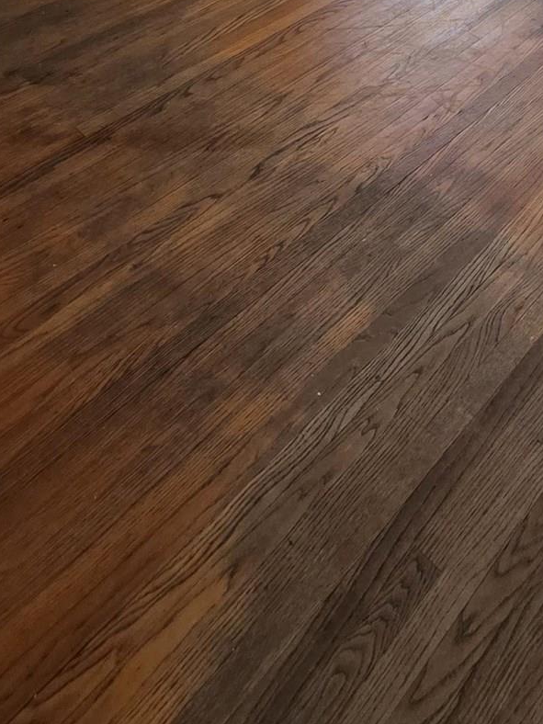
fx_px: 795
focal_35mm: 38
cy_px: -187
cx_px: 480
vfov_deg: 35.7
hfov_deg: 35.7
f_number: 1.9
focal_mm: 2.2
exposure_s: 1/60
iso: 250
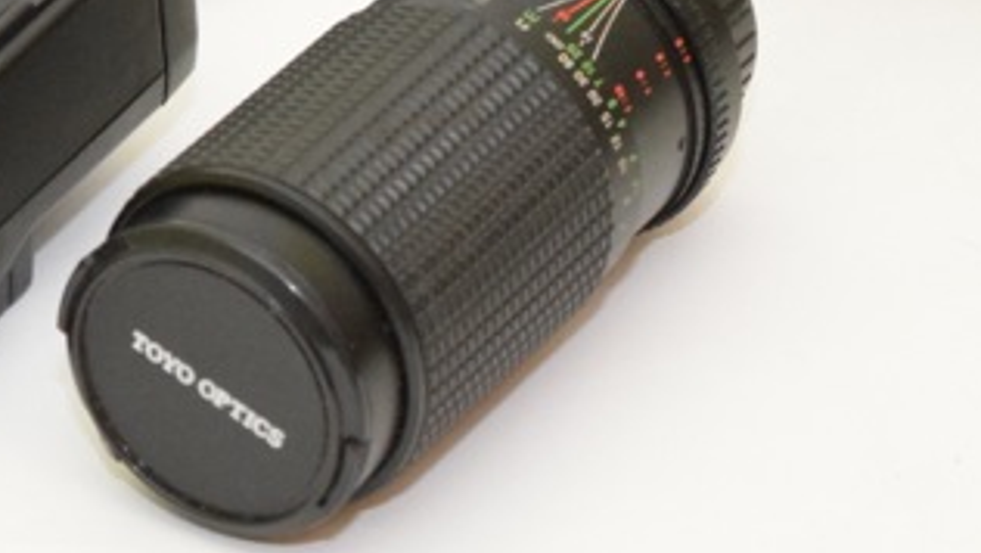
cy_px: -169
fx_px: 7121
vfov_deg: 4.4
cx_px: -130
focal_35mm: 274
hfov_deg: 7.8
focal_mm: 55
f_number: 5.6
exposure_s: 1/60
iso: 3200
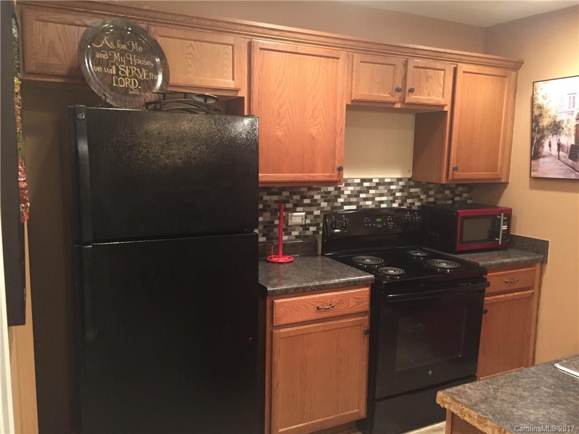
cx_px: 290
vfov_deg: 48.2
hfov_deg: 61.7
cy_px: 217
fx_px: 485
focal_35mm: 29
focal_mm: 4.15
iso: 250
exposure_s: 1/15
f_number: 2.2
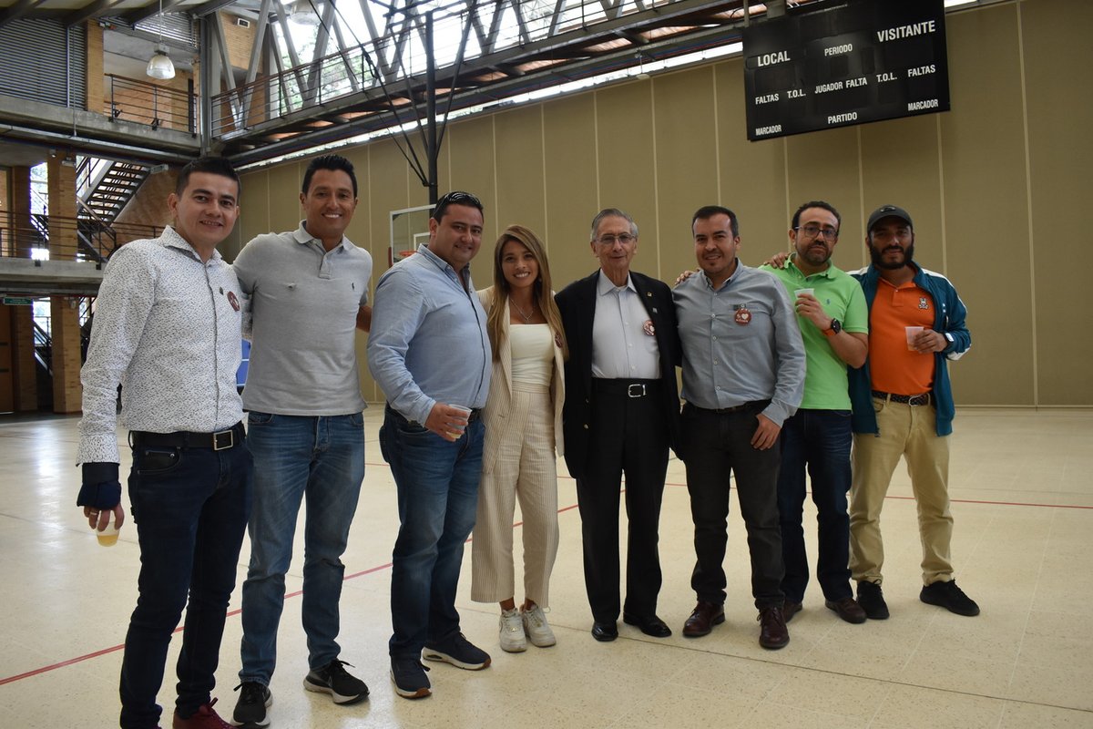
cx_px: 546
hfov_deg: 67.4
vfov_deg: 47.9
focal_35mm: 27
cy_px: 364
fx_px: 820
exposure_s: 1/100
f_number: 5
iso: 800
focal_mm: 18
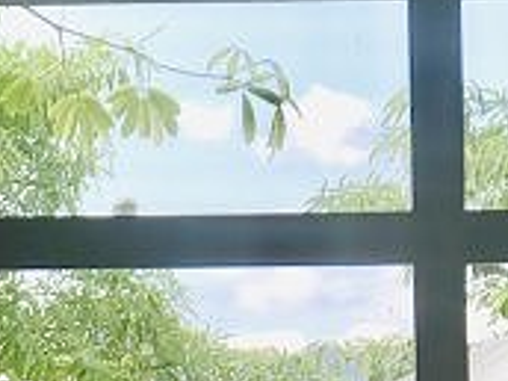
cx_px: -9
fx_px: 3889
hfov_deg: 7.4
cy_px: 682
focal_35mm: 265
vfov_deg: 5.5
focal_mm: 6.6
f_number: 2.8
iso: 20
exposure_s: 1/180
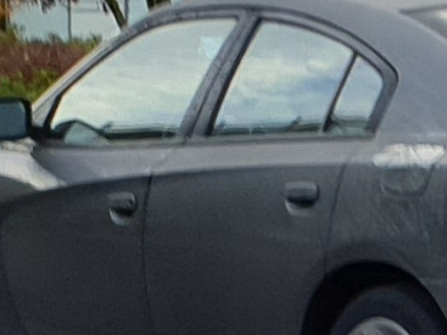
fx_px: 1097
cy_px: 27
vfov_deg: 17.1
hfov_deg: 21.8
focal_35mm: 85
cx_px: 495
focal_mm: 4.3
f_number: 2.4
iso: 50
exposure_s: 1/207
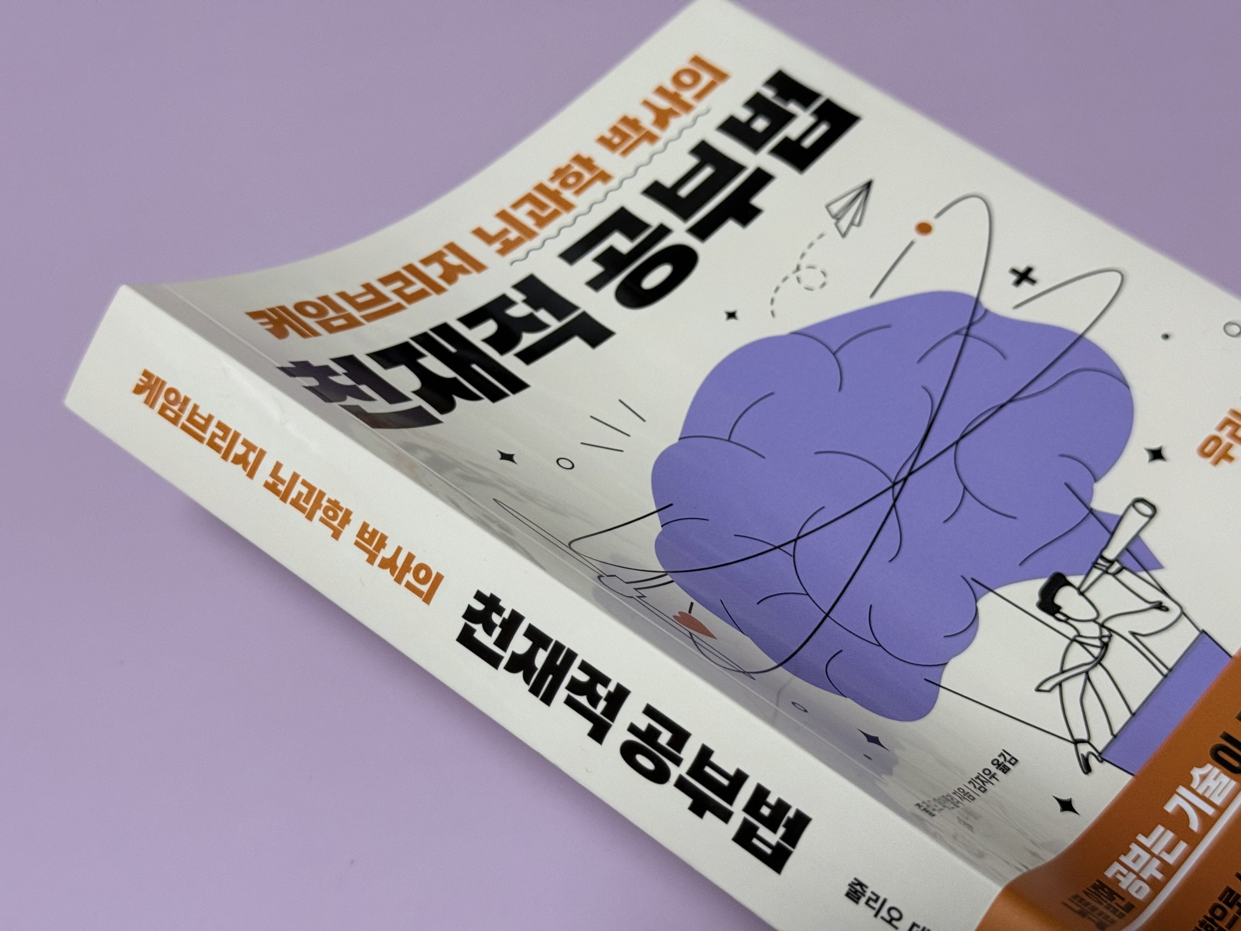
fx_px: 1721
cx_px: 620
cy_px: 466
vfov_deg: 30.3
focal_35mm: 48
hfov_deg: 39.7
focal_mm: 6.76
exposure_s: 1/60
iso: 125
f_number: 1.78
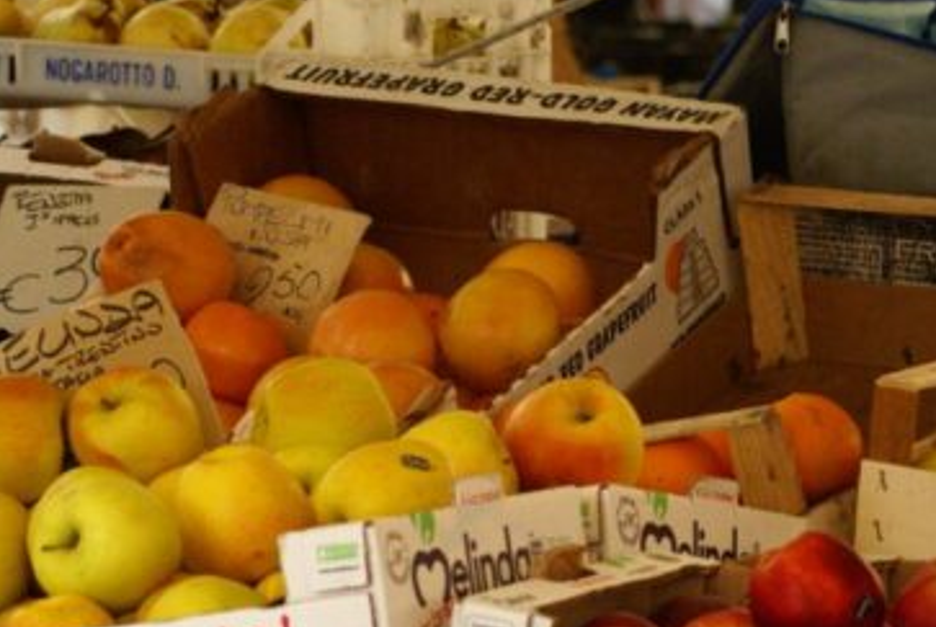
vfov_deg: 6.2
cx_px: 565
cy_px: 288
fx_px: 5805
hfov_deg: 9.2
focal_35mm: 223
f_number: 6.3
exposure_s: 1/400
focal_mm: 90
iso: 800
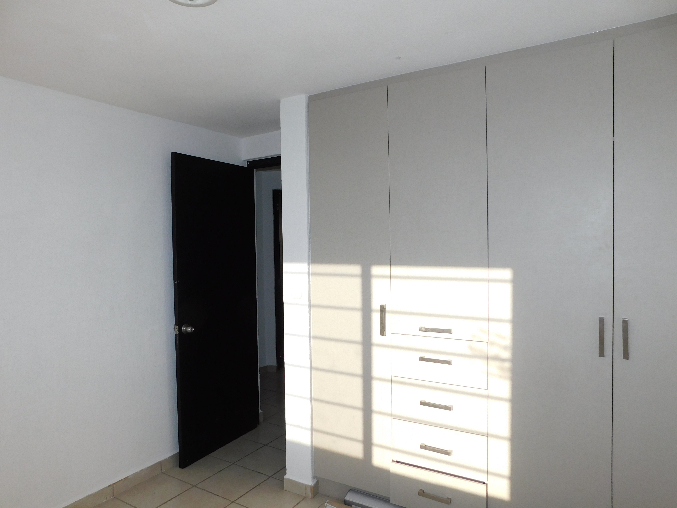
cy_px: 254
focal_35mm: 23
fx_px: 450
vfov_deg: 58.9
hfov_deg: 73.9
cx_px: 338
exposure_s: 1/1000
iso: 125
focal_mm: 4
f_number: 3
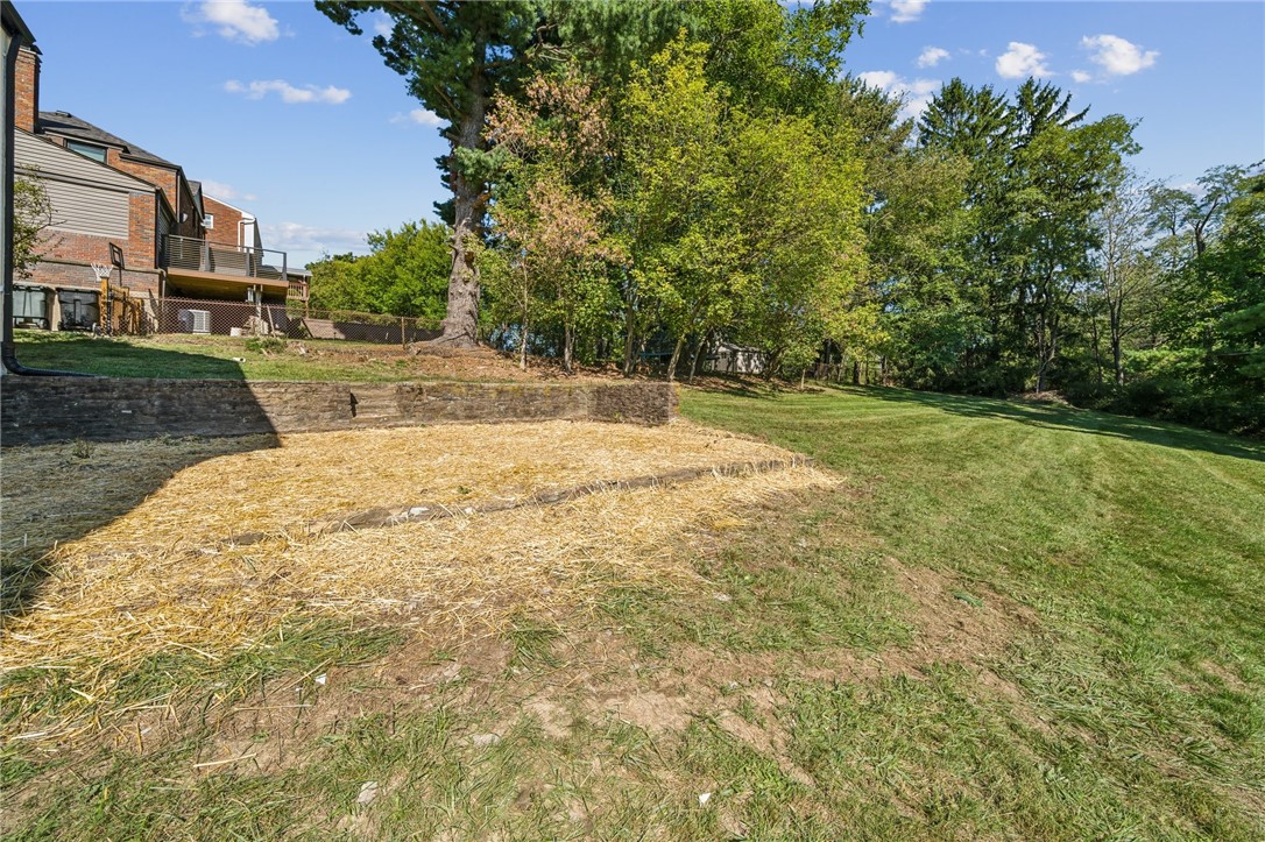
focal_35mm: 12
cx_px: 632
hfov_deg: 112.6
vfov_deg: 89.9
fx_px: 421
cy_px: 421
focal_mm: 12
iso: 125
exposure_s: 1/80
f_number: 11
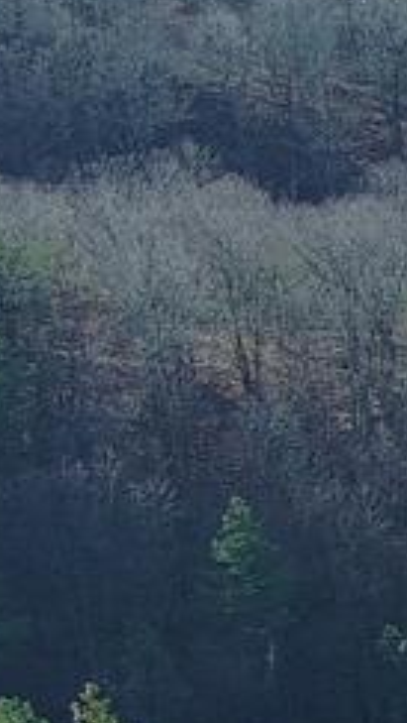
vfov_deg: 8.4
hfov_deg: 3.9
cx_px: 2570
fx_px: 4903
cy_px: 605
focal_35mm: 256
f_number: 2.8
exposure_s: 1/402
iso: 100
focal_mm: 10.57
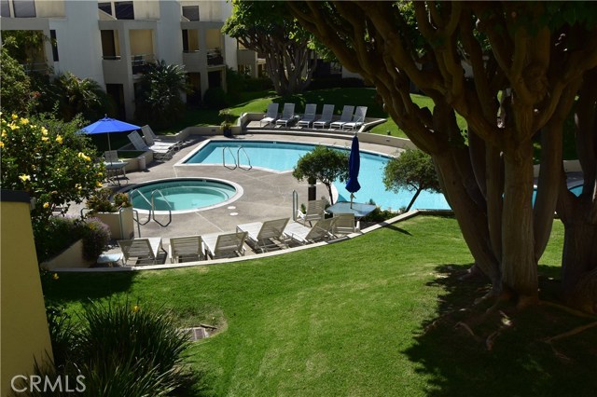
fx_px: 547
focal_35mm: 33
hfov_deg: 57.2
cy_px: 198
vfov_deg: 39.9
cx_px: 298
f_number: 11
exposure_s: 1/500
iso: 320
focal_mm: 22
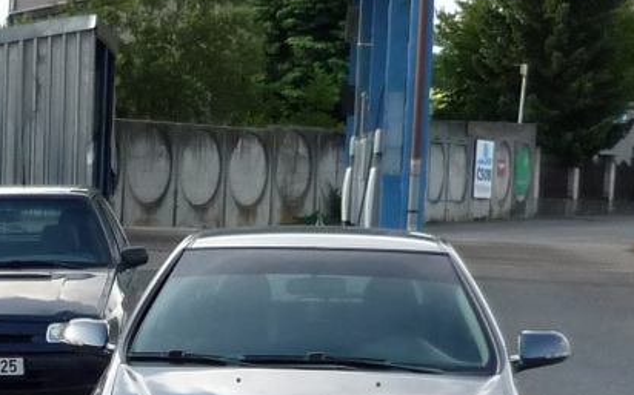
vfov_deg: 9.5
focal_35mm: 136
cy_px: 430
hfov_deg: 14.9
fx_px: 2349
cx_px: -114
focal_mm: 5.5
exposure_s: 1/640
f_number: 2.8
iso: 200
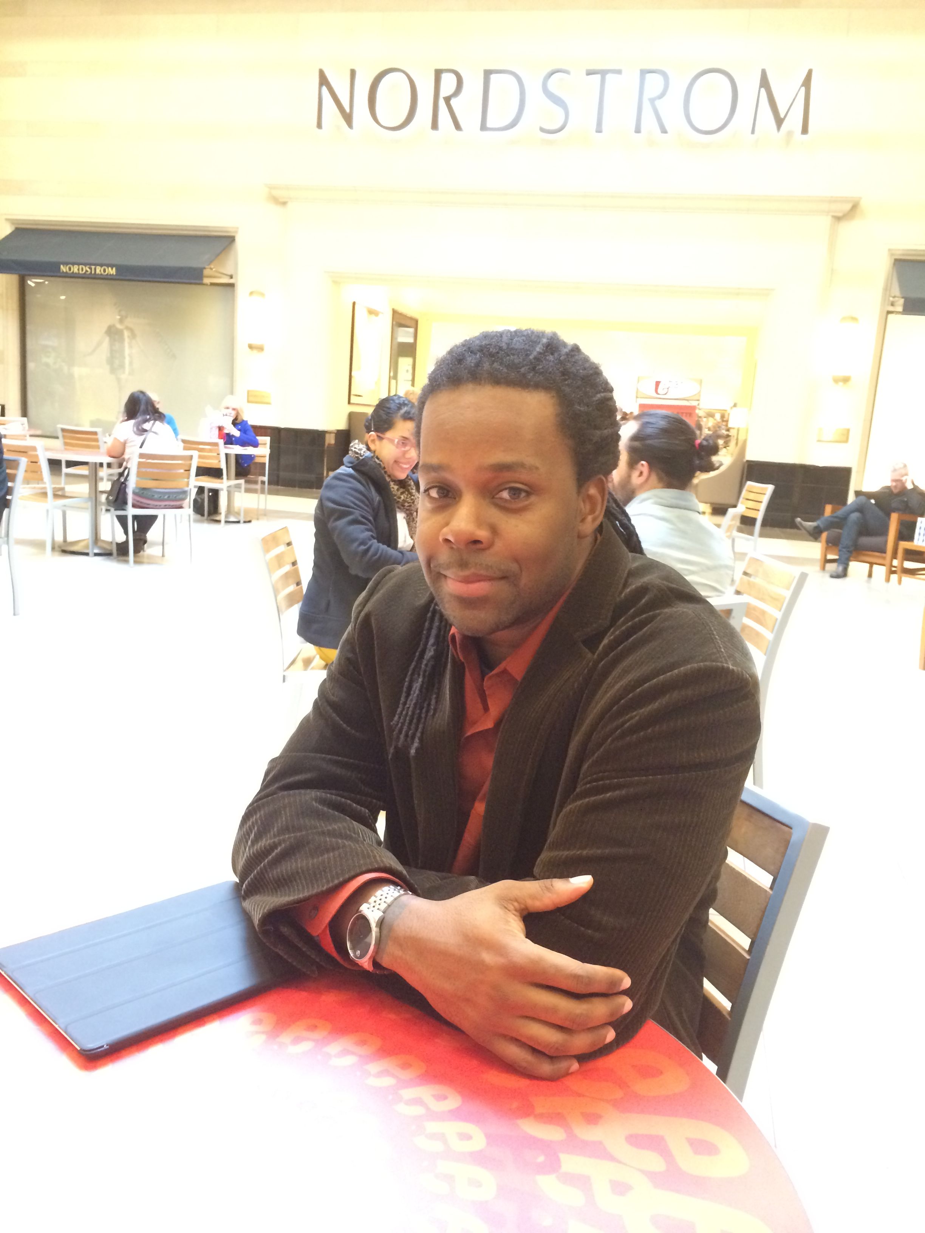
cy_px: 616
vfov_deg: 60.0
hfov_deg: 46.8
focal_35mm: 30
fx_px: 1069
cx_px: 462
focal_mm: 4.12
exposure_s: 1/20
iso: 320
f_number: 2.2
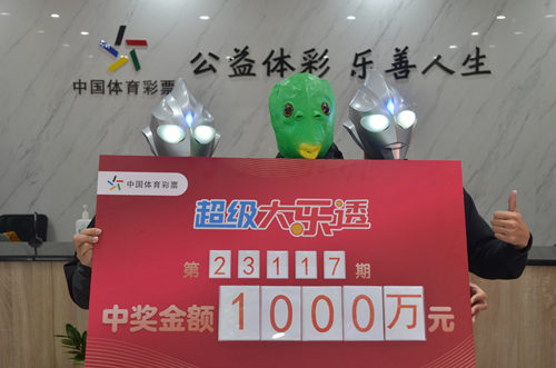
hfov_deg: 45.0
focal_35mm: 44
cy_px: 184
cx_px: 278
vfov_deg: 30.7
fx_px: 670
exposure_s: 1/60
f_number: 4
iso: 560
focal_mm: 29
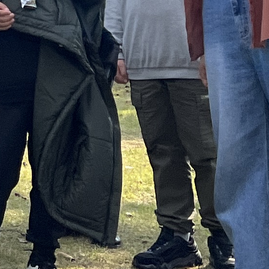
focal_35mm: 167
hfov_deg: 9.6
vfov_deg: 9.7
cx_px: -309
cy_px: -294
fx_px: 1468
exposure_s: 1/3460
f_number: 1.5
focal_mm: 5.7
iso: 50
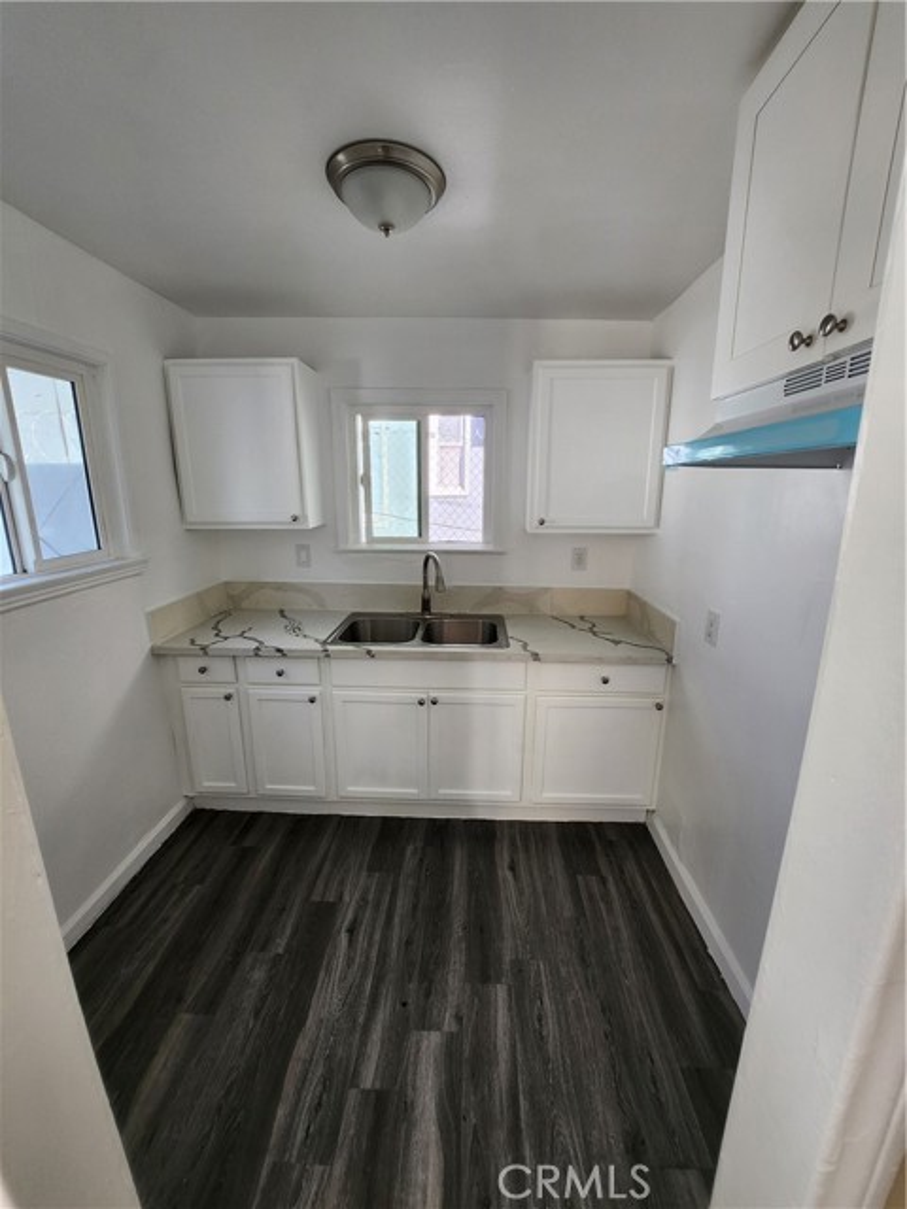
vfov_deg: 106.2
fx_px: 454
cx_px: 454
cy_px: 604
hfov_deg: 89.9
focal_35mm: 13
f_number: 2.2
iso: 50
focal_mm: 1.7
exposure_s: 1/60
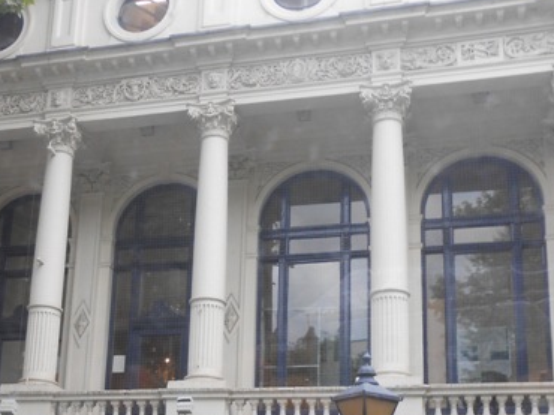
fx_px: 864
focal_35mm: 54
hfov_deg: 35.2
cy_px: 366
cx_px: 181
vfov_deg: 26.2
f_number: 3.5
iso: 125
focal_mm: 4.6
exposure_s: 1/30
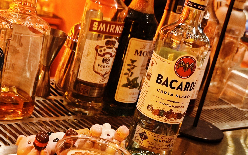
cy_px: 110
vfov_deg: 19.6
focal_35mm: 66
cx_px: 125
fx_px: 446
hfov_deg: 31.1
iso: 640
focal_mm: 8.7
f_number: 1.9
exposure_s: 1/25
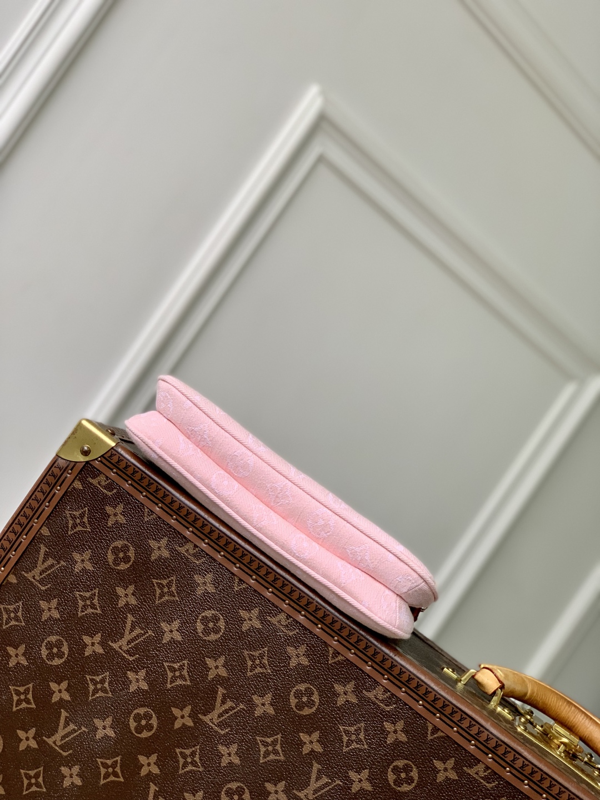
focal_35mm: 52
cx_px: 300
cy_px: 400
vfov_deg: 36.8
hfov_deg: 28.0
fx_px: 1202
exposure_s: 1/122
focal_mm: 6
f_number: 2.4
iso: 80
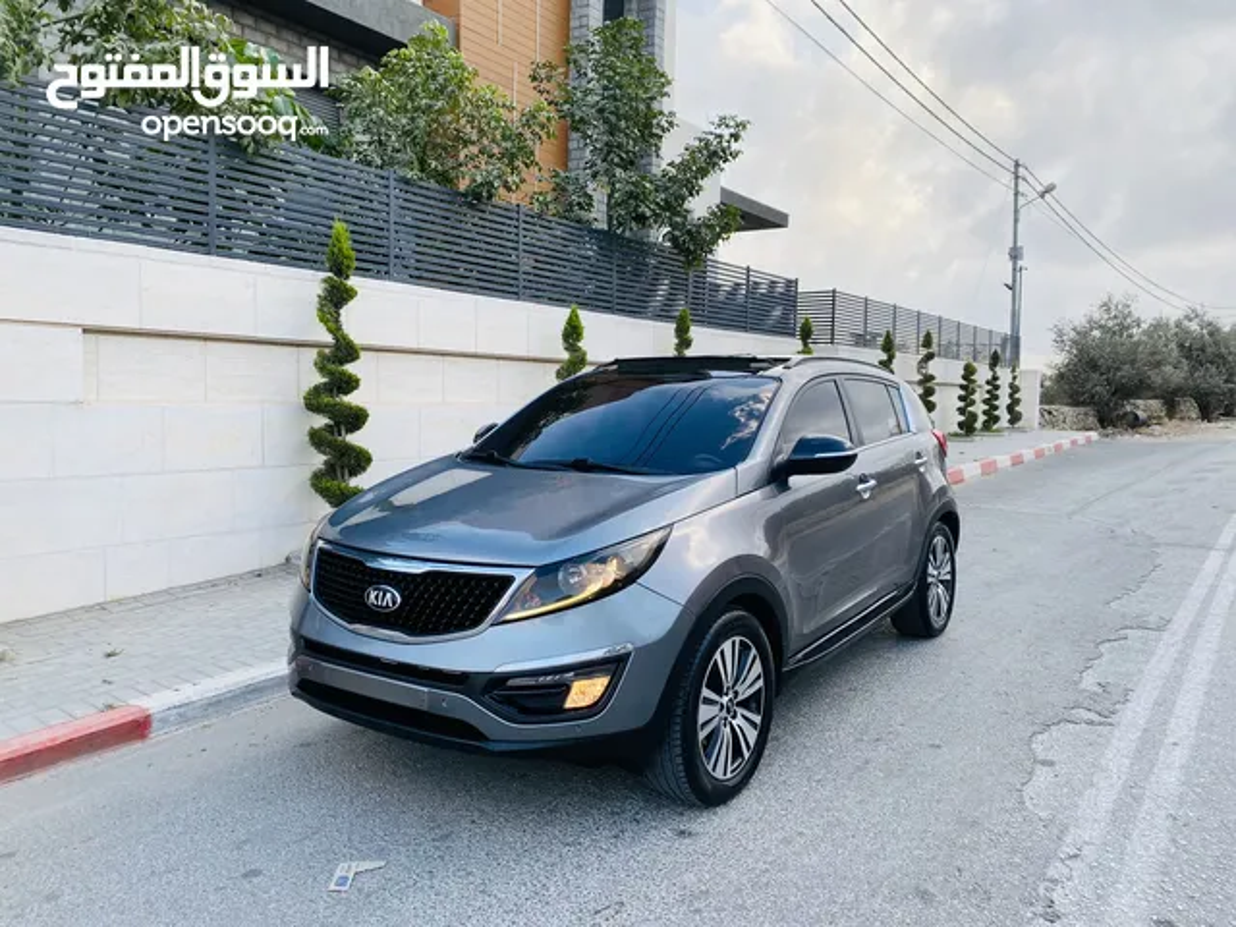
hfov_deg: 67.3
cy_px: 464
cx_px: 618
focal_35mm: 26
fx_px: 928
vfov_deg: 53.1
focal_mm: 4.25
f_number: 1.8
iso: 32
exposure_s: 1/302
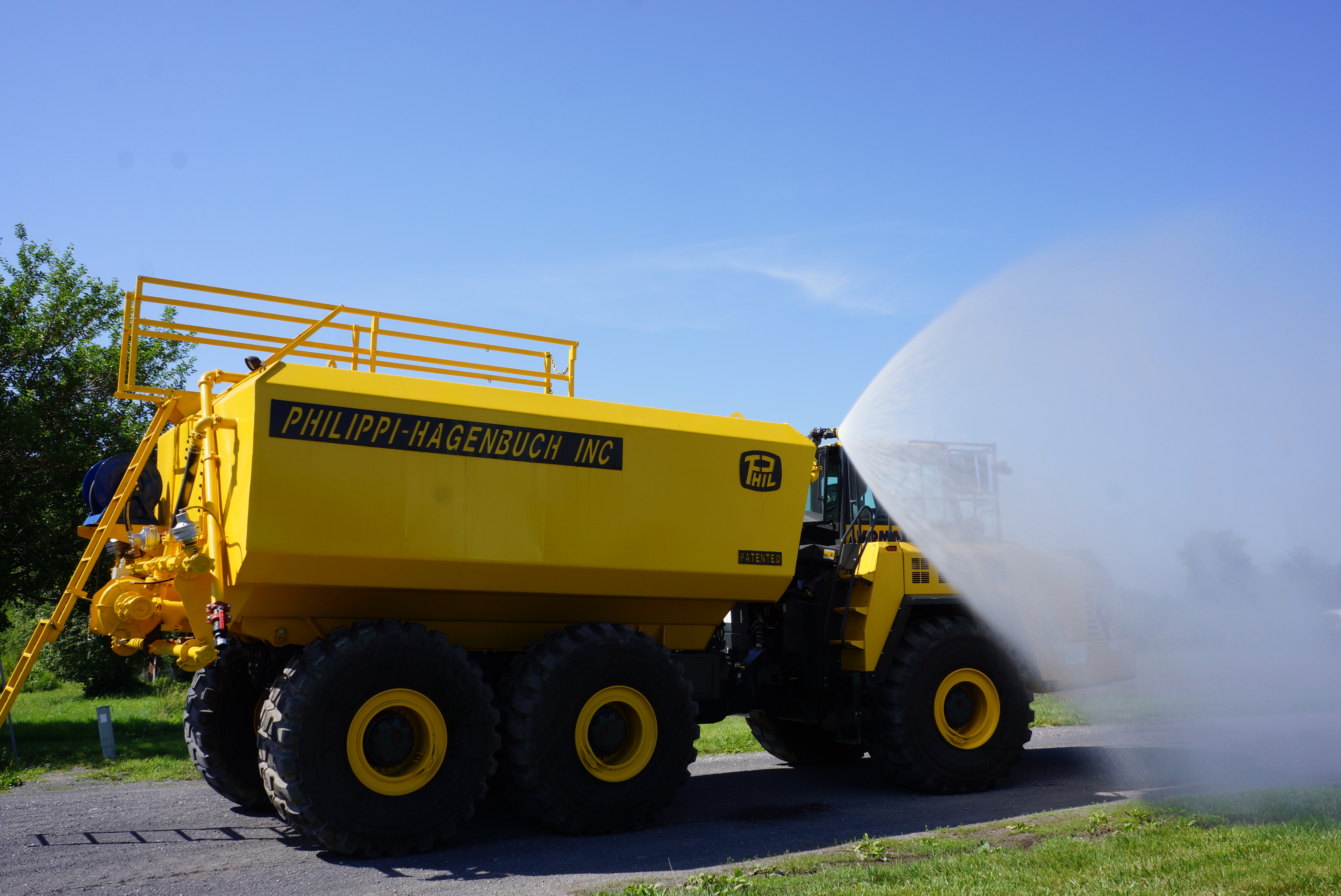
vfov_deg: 42.4
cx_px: 670
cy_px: 448
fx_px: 1155
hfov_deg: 60.3
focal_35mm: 31
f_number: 13
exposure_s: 1/100
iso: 100
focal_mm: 21
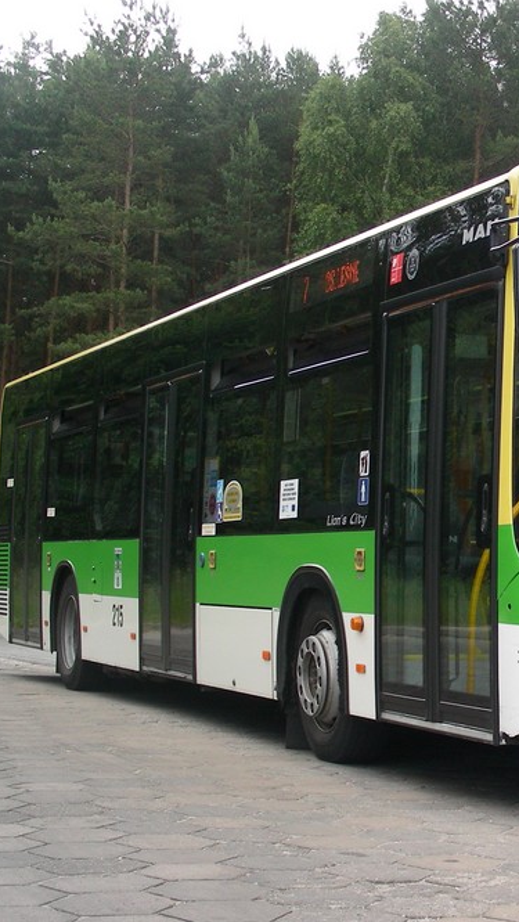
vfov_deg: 27.2
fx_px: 1907
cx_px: 570
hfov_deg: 15.1
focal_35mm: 78
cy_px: 459
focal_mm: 8.8
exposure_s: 1/138
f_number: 4
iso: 50
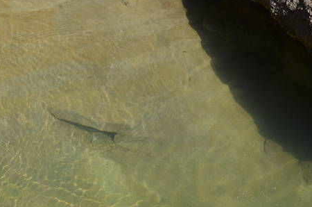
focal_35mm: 96
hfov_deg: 19.3
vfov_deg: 14.0
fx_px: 830
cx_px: -118
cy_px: 20
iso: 100
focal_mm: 18
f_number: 8
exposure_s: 1/250
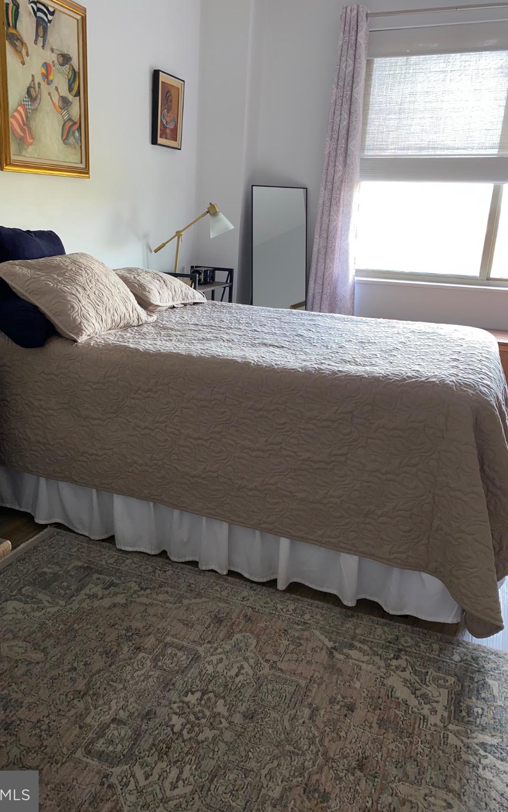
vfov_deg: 66.5
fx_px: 620
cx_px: 214
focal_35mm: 28
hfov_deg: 44.4
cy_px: 402
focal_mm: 4.25
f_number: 1.8
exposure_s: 1/17
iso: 40
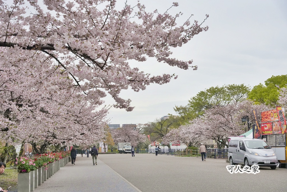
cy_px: 96
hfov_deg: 34.8
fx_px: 458
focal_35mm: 58
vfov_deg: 23.6
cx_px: 144
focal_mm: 57.5
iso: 2500
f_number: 5.6
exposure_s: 1/6400
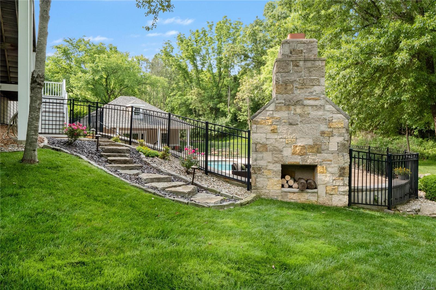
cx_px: 218
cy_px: 145
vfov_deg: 49.5
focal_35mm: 26
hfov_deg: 69.4
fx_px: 315
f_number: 10
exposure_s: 1/80
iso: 400
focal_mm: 13
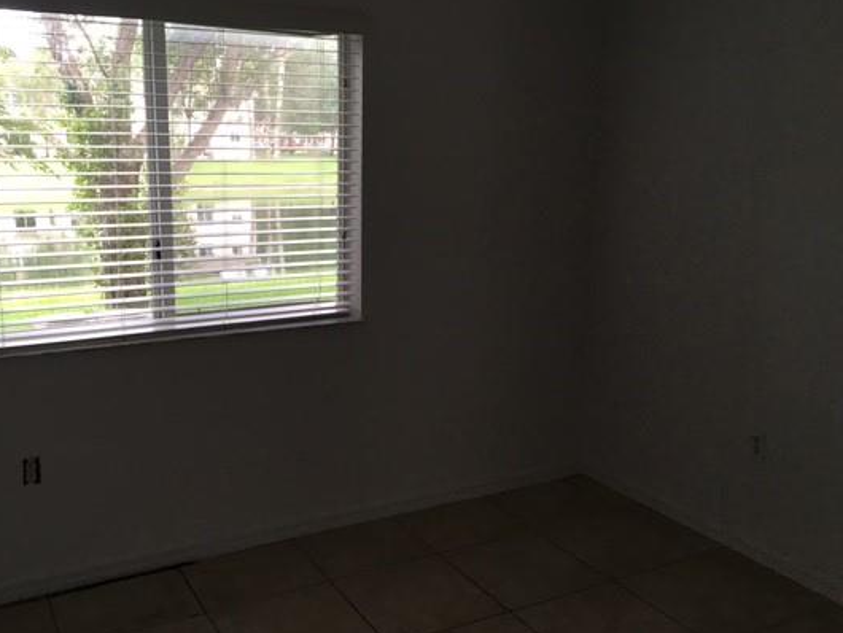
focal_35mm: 35
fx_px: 853
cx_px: 372
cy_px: 296
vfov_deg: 40.7
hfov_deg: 52.5
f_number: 2.2
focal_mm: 4.15
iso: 32
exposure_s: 1/30
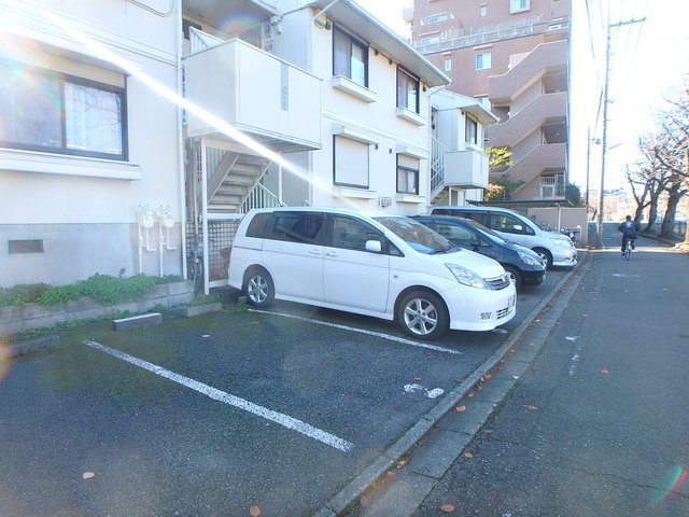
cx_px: 344
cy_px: 258
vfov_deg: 63.4
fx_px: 418
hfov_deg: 79.0
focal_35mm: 21
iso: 125
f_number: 3.5
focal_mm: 3.7
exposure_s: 1/100
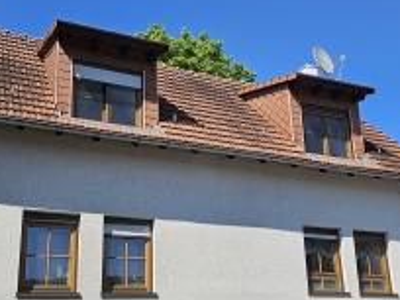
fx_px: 520
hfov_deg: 42.1
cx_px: 194
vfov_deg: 31.8
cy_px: 208
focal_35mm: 45
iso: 10
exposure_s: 1/799
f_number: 1.7
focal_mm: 6.3
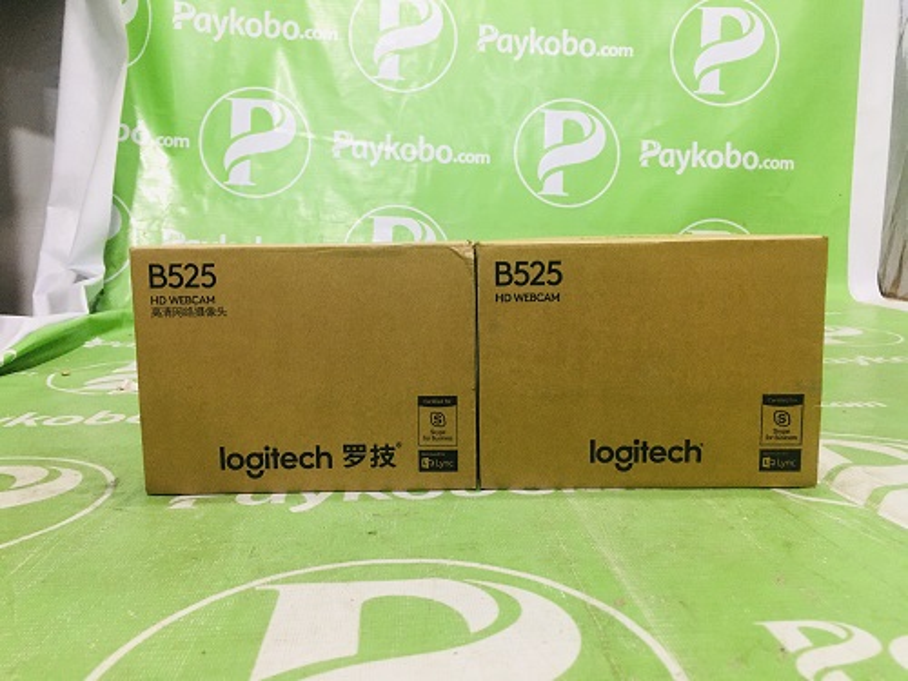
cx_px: 454
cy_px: 340
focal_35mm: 29
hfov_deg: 61.7
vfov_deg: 48.2
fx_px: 761
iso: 80
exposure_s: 1/17
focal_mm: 4.15
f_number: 2.2
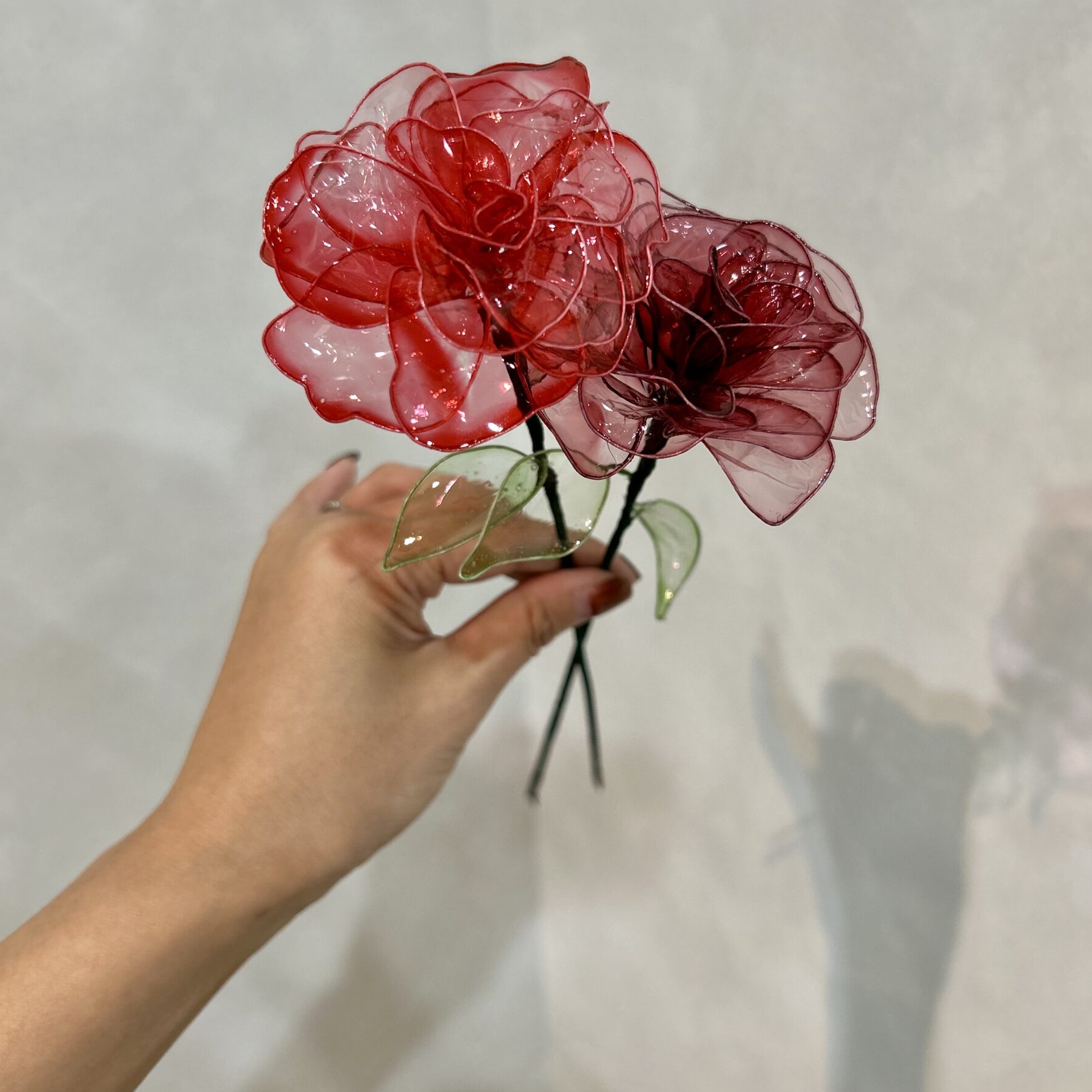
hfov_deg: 49.7
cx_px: 576
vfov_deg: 49.7
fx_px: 1178
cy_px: 502
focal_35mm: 33
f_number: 1.5
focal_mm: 5.7
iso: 100
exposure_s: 1/60
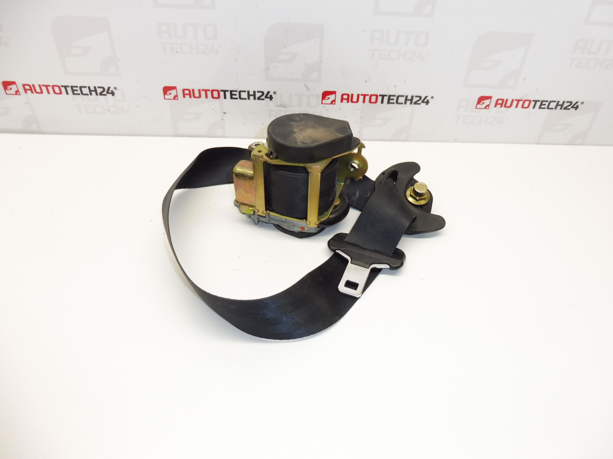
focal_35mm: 25
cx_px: 306
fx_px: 443
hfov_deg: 69.4
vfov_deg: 54.9
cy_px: 230
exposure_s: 1/80
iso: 200
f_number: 3.5
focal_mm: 4.4
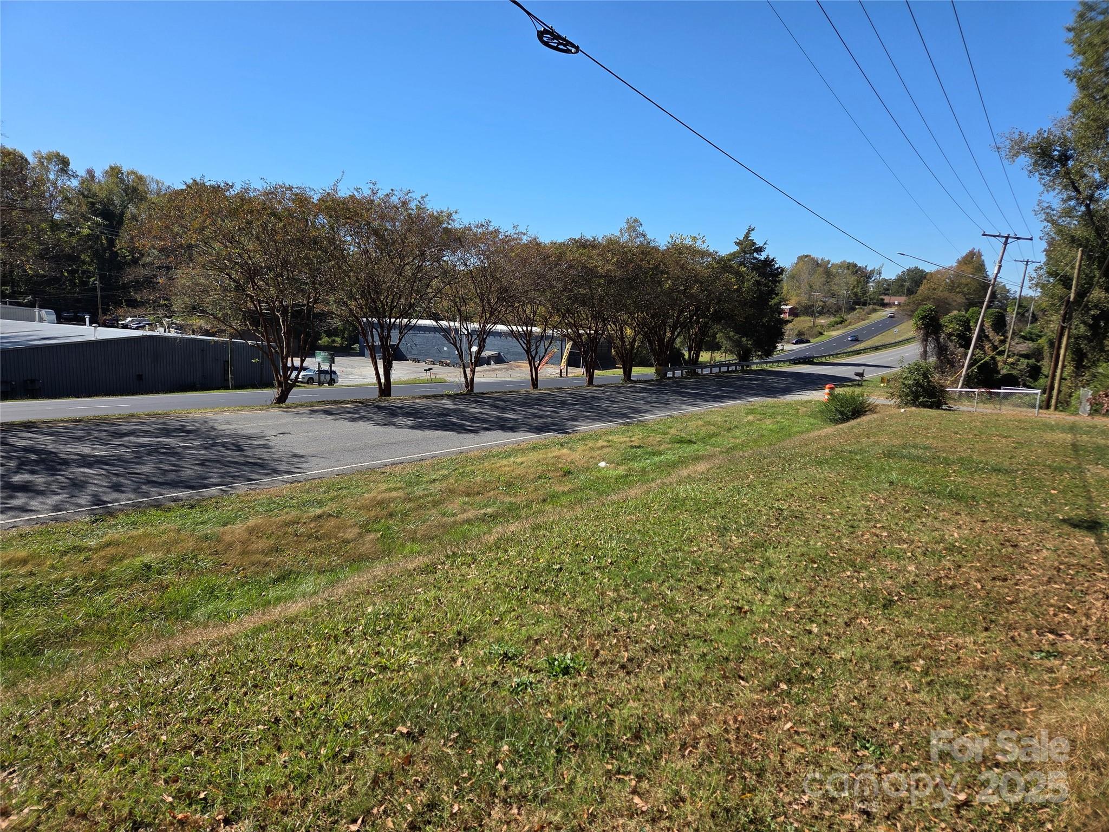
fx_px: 737
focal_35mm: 23
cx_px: 554
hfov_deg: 73.9
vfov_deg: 58.9
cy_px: 416
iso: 80
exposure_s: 1/4365
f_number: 1.8
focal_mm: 5.4
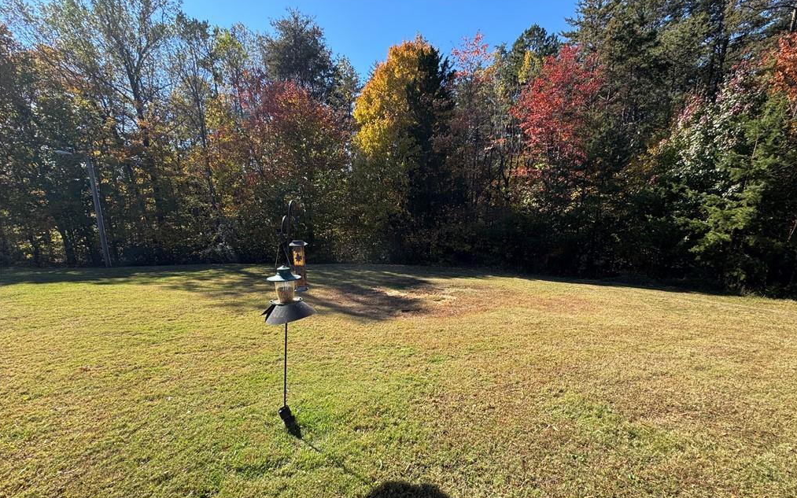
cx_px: 401
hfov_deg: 101.5
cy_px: 292
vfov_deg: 74.2
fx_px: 326
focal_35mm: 15
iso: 40
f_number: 2.2
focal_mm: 2.22
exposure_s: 1/646
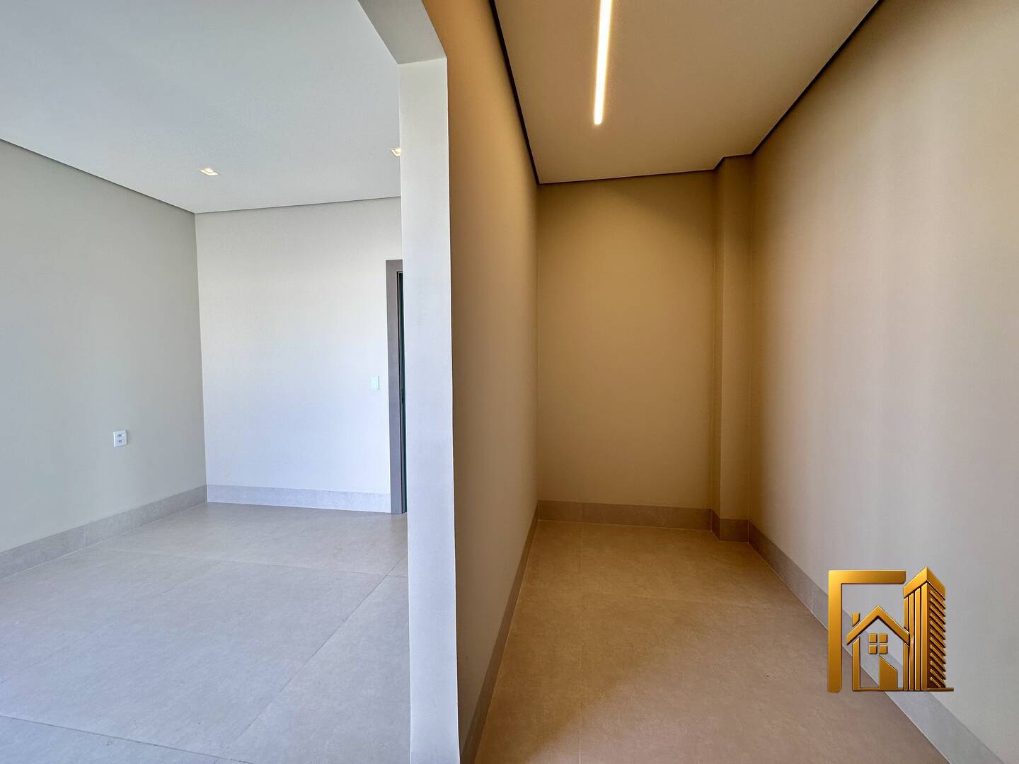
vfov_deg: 85.7
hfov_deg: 102.1
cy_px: 382
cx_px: 510
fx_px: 412
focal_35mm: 14
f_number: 2.2
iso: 50
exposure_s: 1/120
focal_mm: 2.22
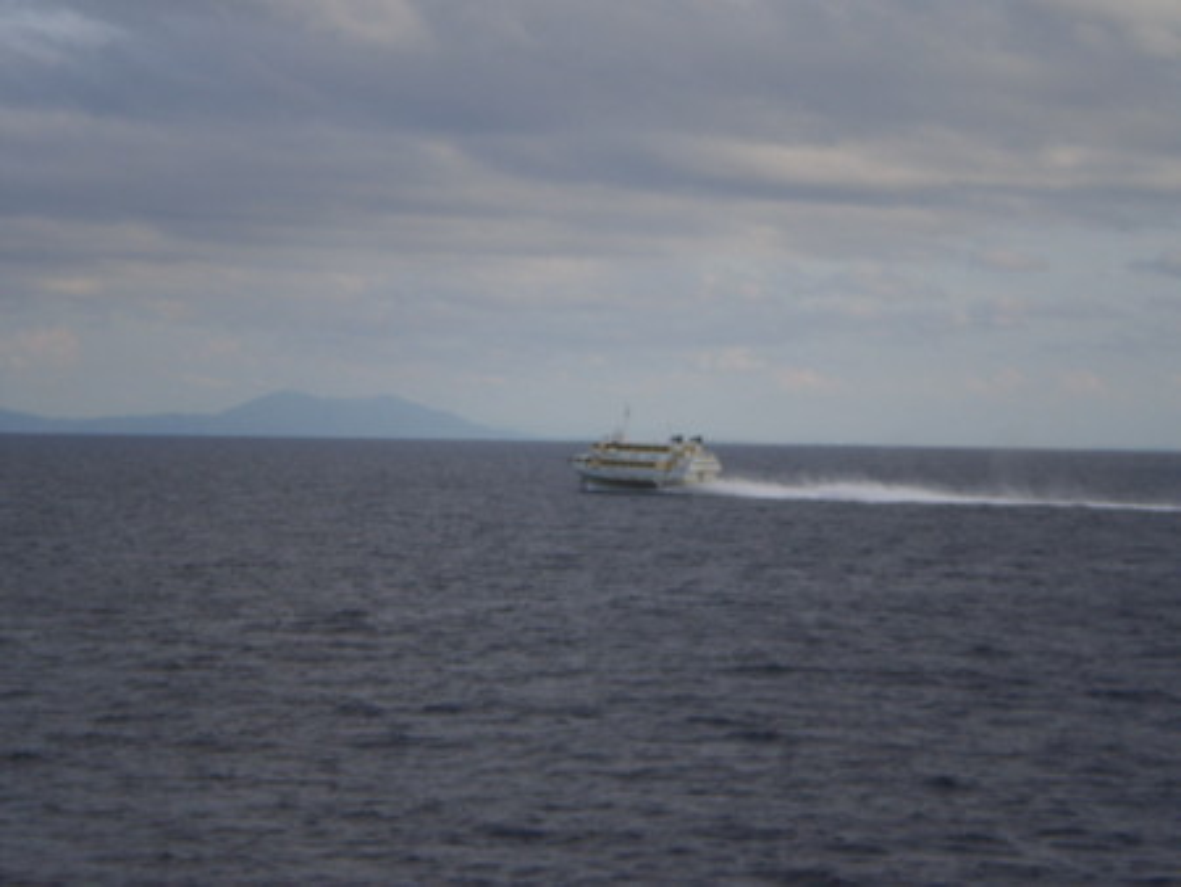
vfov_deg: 13.7
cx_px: 590
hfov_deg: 18.2
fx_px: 3687
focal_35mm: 108
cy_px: 444
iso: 64
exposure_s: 1/400
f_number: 5.9
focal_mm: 18.9
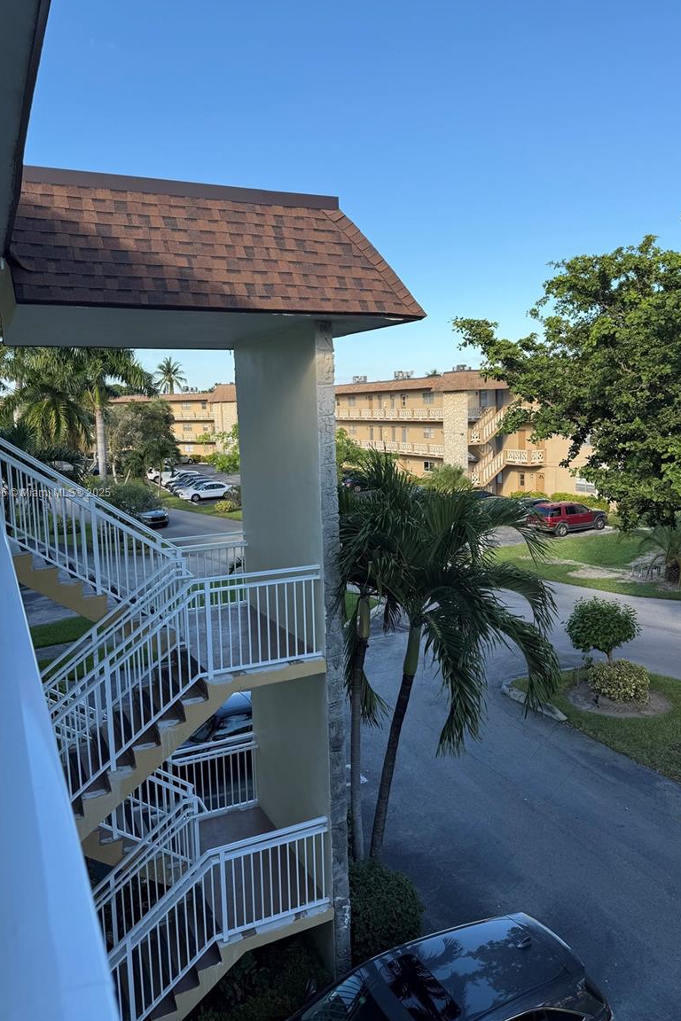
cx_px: 348
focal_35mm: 26
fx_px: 738
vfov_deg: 69.4
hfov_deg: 49.6
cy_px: 494
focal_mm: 6.76
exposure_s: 1/1901
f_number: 1.78
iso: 80
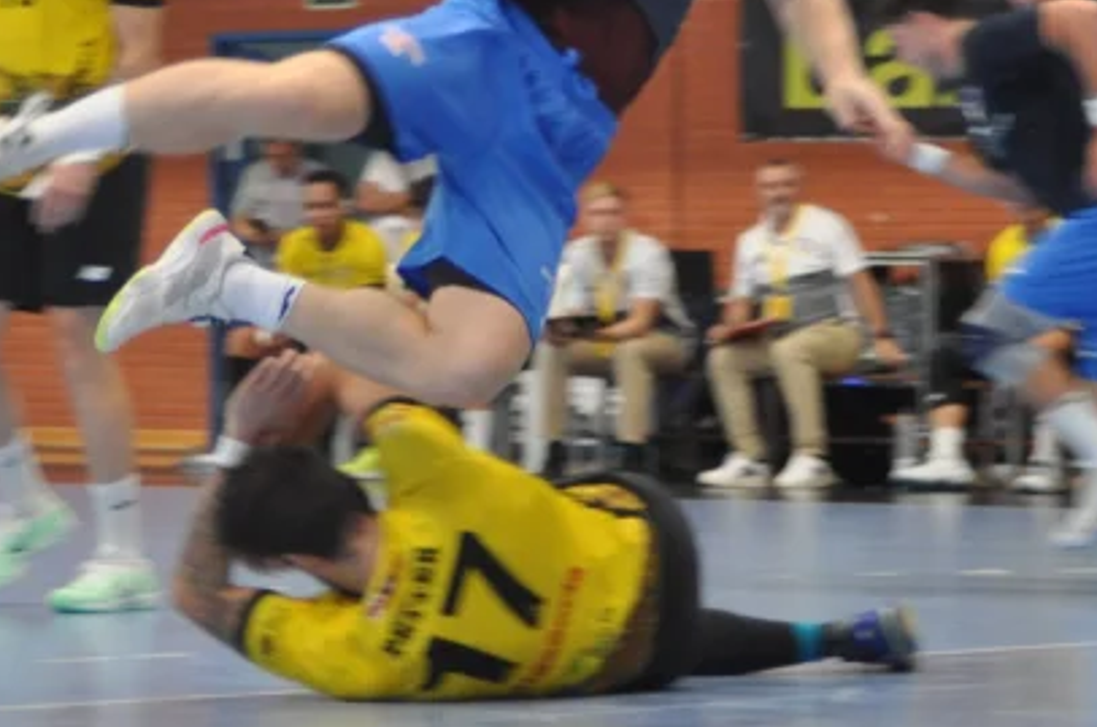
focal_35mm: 213
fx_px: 6476
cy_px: 119
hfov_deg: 9.7
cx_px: 422
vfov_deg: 6.4
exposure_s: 1/200
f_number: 4
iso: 1250
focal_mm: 75
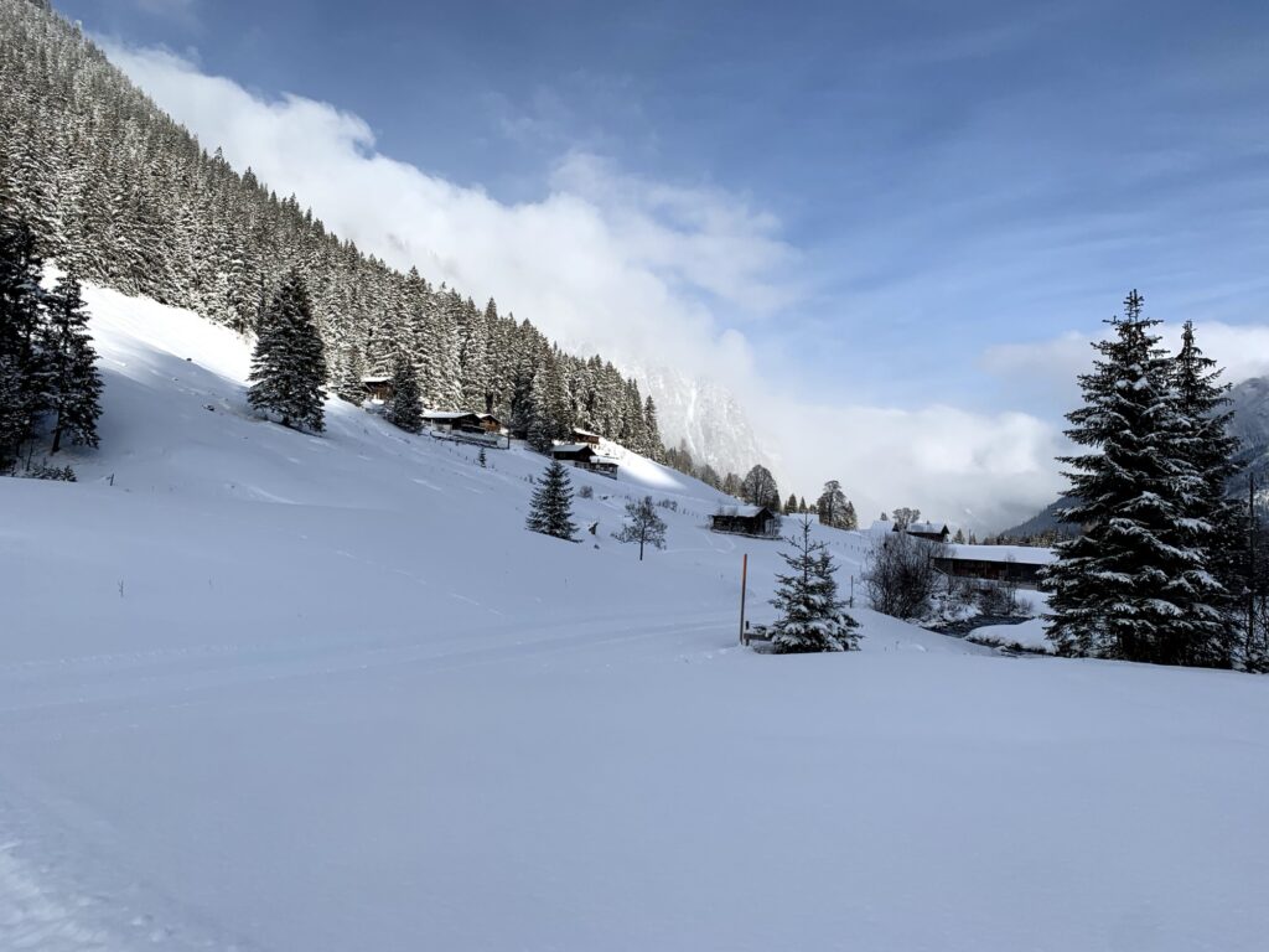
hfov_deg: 67.3
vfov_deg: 53.1
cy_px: 476
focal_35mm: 26
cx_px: 634
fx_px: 953
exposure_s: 1/4098
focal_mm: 4.25
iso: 25
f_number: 1.8
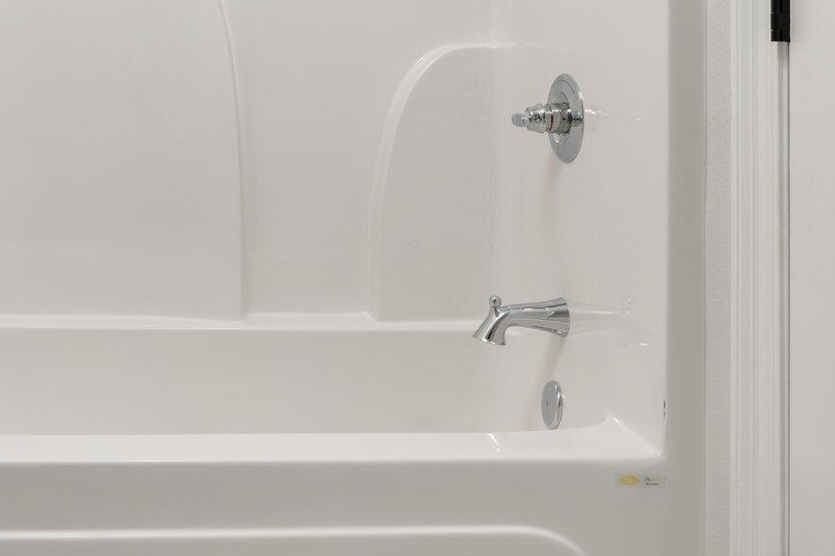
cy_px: 69
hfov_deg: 50.7
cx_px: 277
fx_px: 862
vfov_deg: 34.0
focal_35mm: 37
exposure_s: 1/60
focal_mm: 15.5
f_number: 9
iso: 320
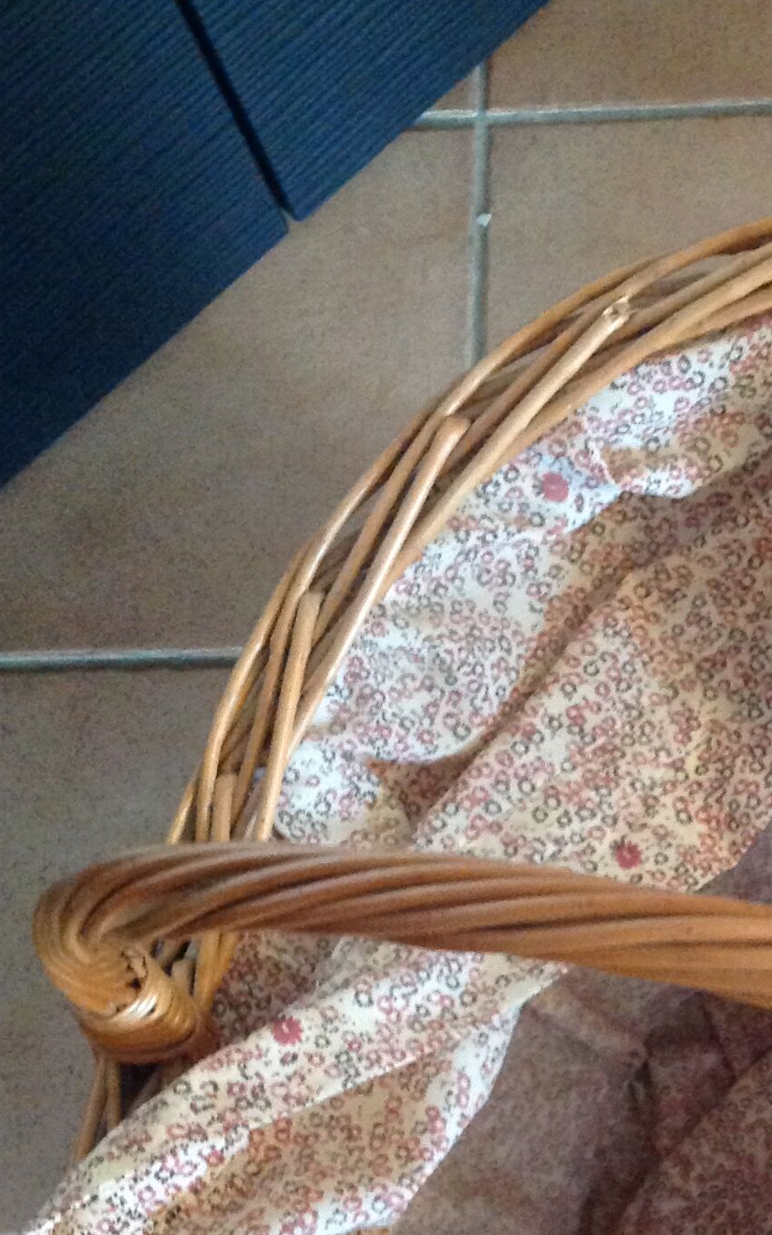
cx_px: 817
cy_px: 1070
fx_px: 2357
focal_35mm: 70
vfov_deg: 28.4
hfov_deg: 18.0
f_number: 2.4
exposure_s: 1/15
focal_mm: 4.28
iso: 400
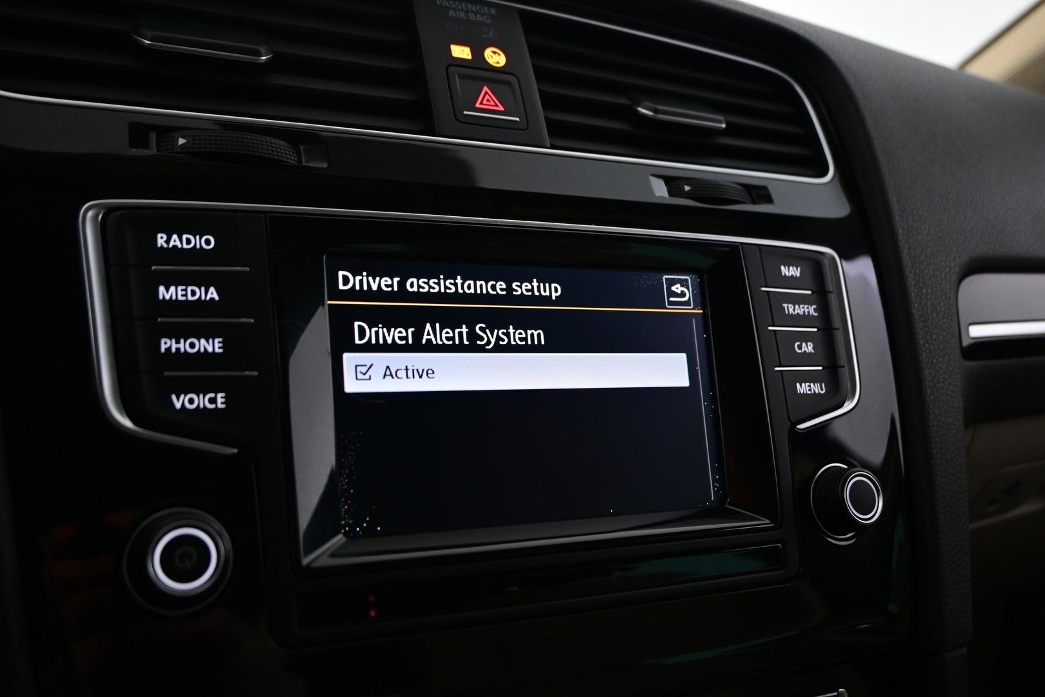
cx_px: 522
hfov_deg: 58.3
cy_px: 348
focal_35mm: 32
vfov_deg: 40.8
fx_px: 936
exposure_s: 1/30
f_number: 4
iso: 1250
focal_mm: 21.5
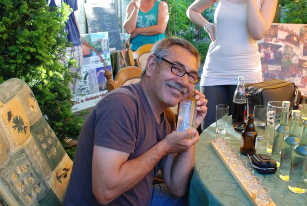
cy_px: 103
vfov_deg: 34.3
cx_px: 168
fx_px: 333
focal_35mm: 39
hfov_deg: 49.4
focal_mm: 22
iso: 400
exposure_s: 1/80
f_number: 4.5
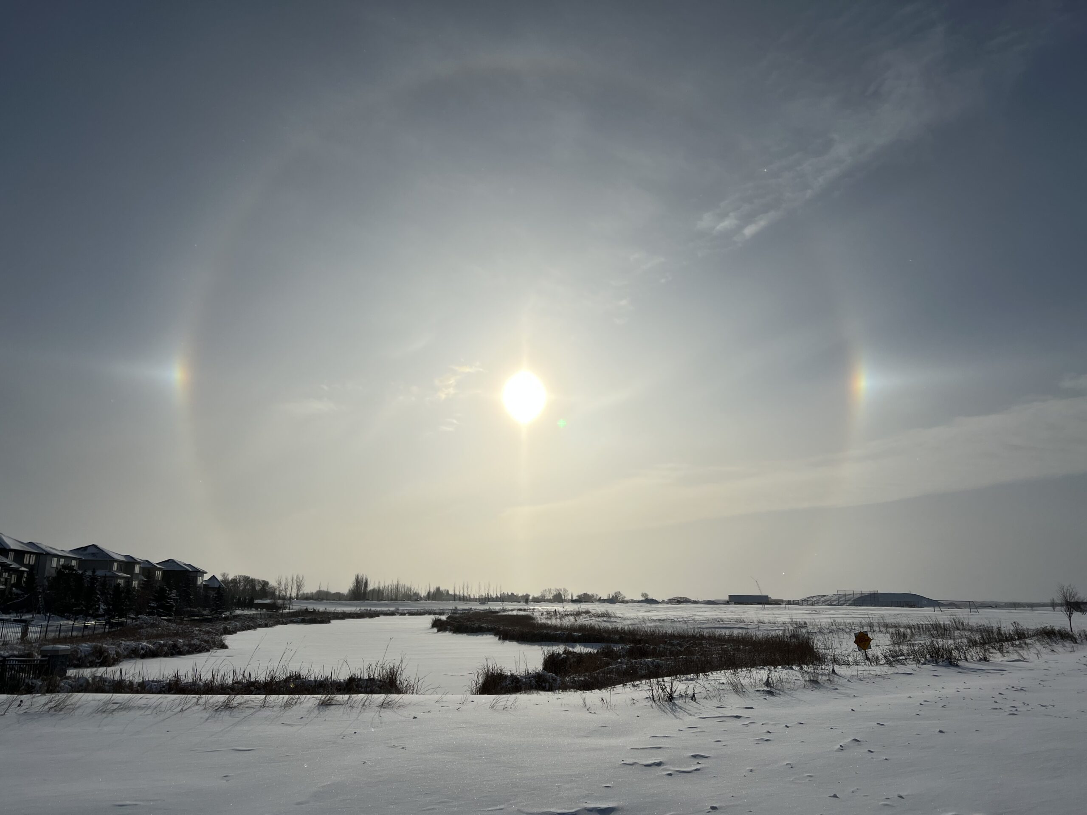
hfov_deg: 67.3
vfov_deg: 53.1
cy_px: 408
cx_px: 544
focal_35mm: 26
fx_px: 816
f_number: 1.5
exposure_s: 1/30303
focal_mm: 5.7
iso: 40
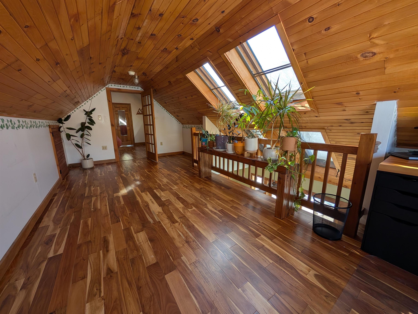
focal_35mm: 12
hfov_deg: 110.5
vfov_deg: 94.6
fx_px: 145
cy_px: 157
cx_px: 209
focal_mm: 2.02
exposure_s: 1/145
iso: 61
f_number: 1.7
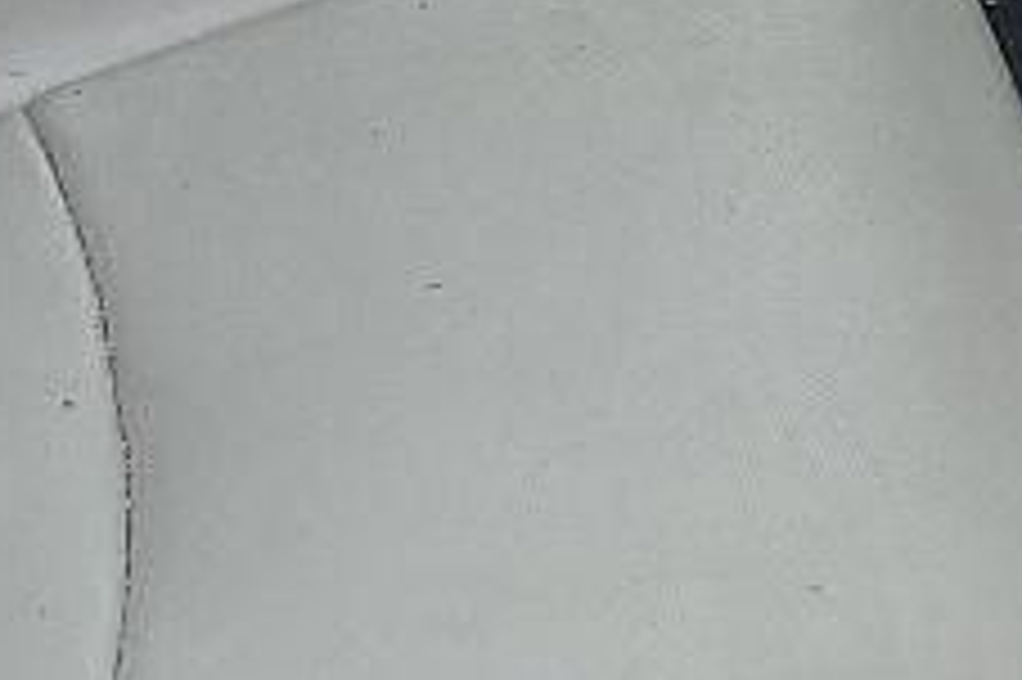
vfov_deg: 6.8
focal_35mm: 191
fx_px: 5418
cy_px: -1000
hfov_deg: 10.8
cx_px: 297
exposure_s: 1/294
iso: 50
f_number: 1.5
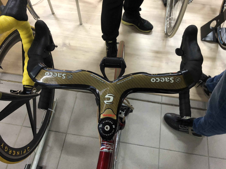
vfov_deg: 49.7
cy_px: 84
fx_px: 183
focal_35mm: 28
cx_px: 113
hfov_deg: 63.4
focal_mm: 4
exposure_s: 1/13
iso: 100
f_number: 1.8
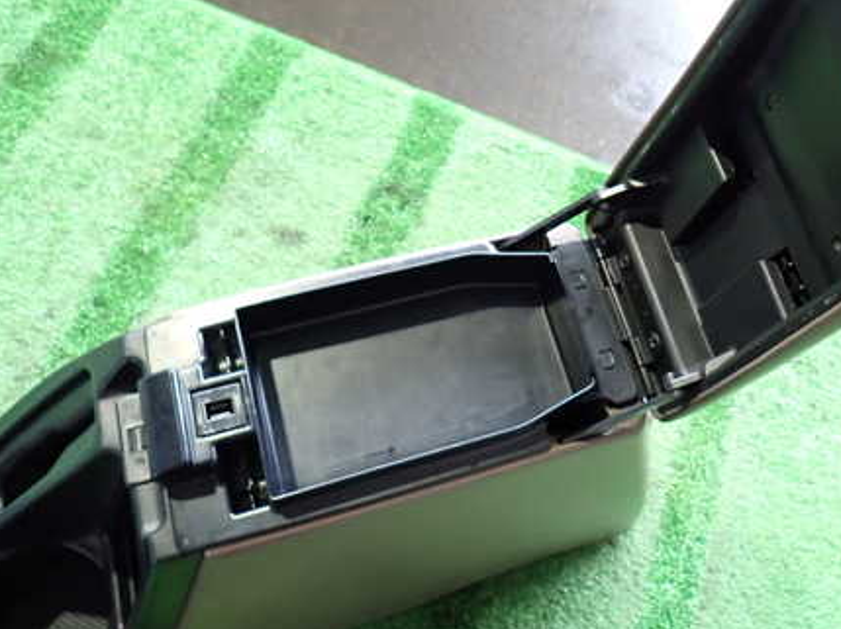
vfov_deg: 40.4
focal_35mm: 35
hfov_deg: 51.9
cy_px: 249
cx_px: 541
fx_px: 850
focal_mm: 4.5
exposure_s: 1/30
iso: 500
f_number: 2
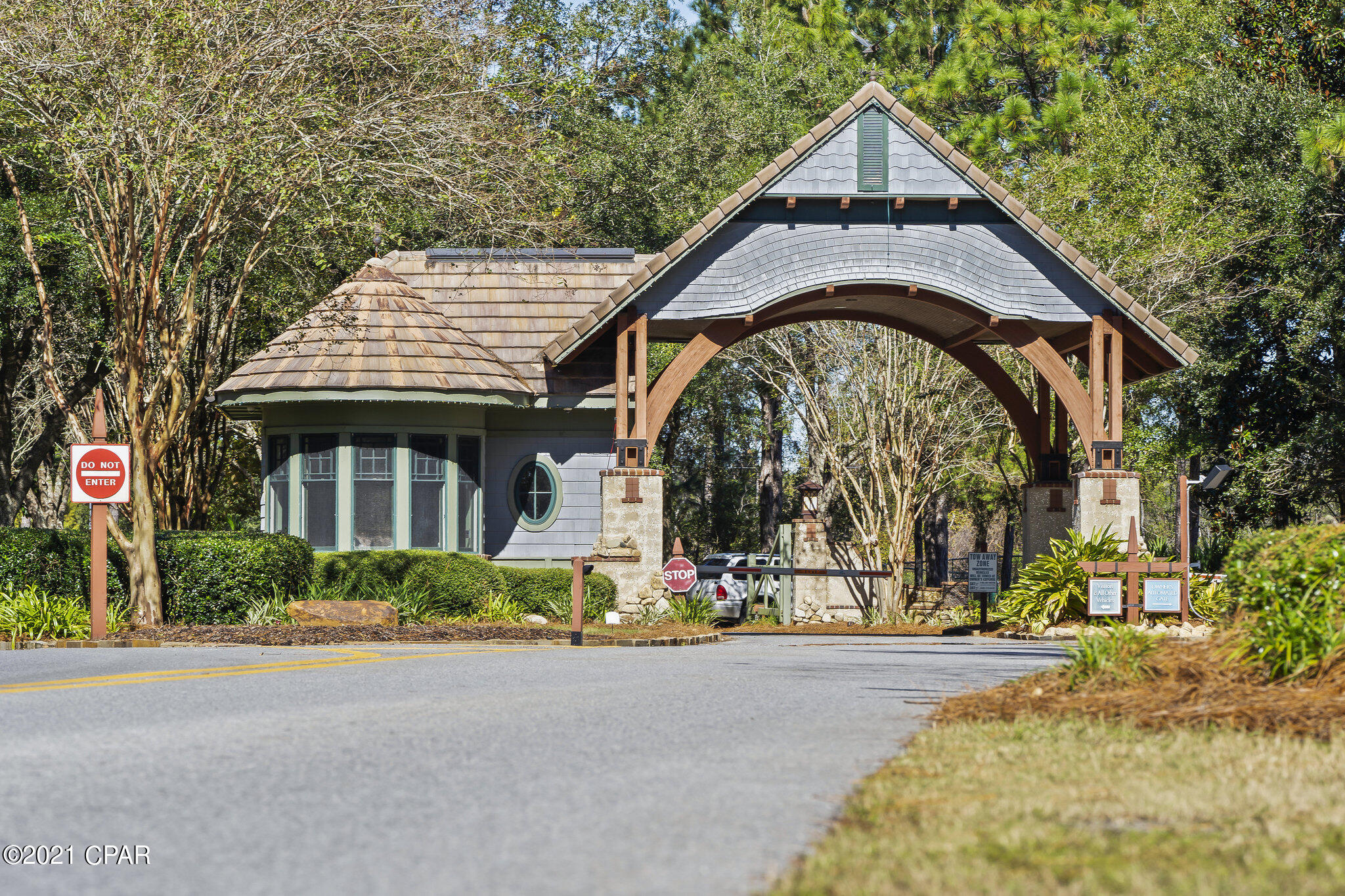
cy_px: 448
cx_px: 672
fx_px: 4296
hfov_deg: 17.8
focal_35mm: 115
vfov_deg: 11.9
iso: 100
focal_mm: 115
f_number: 8
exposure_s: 1/400
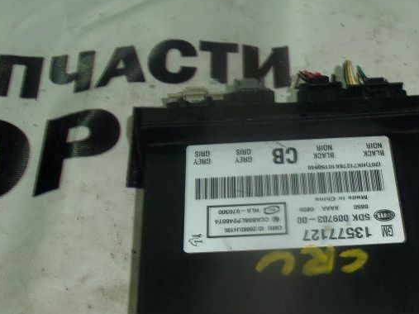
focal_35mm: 45
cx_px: 294
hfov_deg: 41.3
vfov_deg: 31.6
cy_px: 232
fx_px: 545
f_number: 3.4
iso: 100
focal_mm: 5.2
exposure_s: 1/30
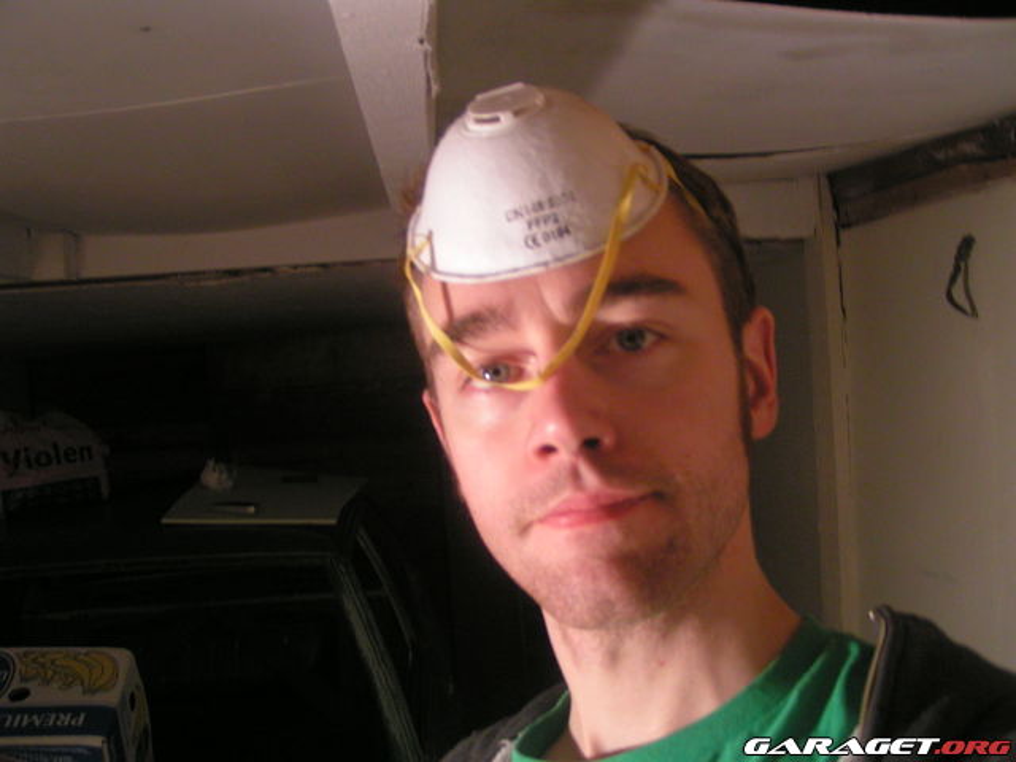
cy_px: 381
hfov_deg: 49.0
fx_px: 1115
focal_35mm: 38
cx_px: 508
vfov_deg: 37.7
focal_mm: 5.8
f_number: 2.8
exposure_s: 1/40
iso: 200
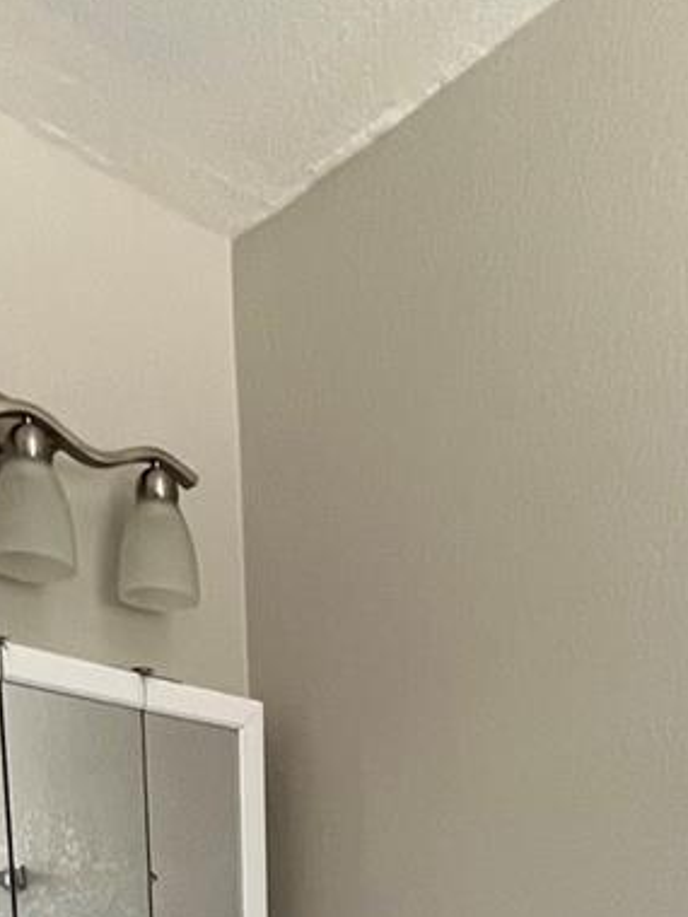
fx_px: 1087
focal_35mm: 41
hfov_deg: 35.0
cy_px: 1277
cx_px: 403
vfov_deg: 31.3
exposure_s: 1/66
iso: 250
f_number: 1.8
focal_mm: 1.57
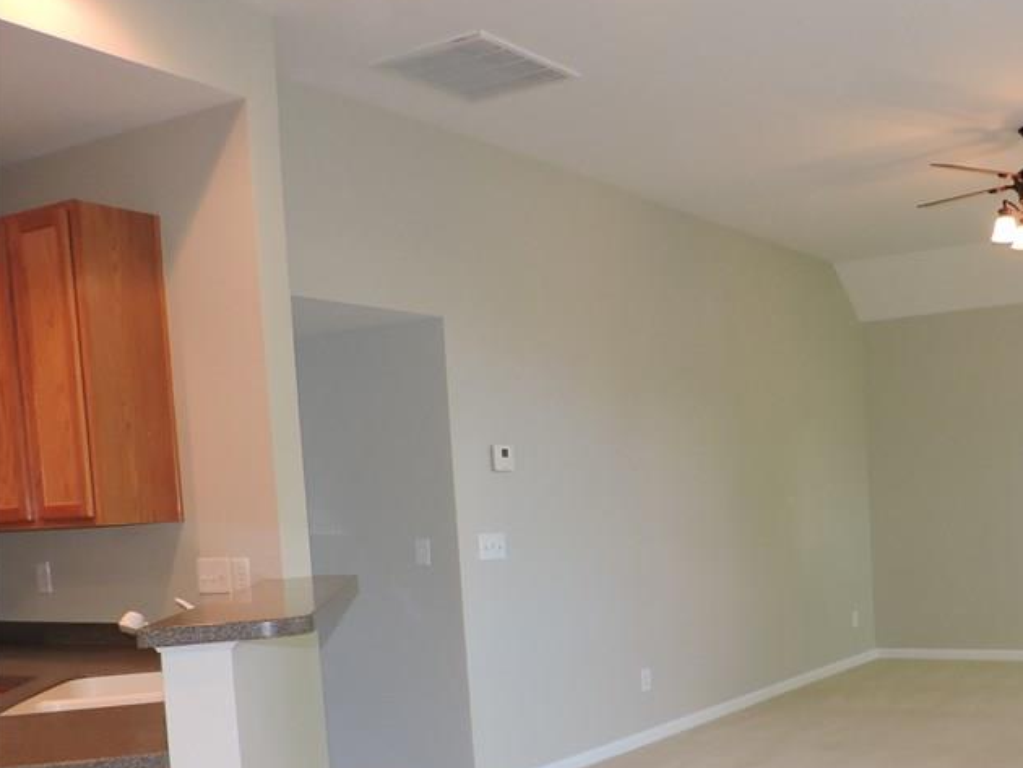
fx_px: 1153
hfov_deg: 45.4
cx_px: 823
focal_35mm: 39
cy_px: 575
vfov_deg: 36.0
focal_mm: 4.3
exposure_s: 1/40
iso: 360
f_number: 3
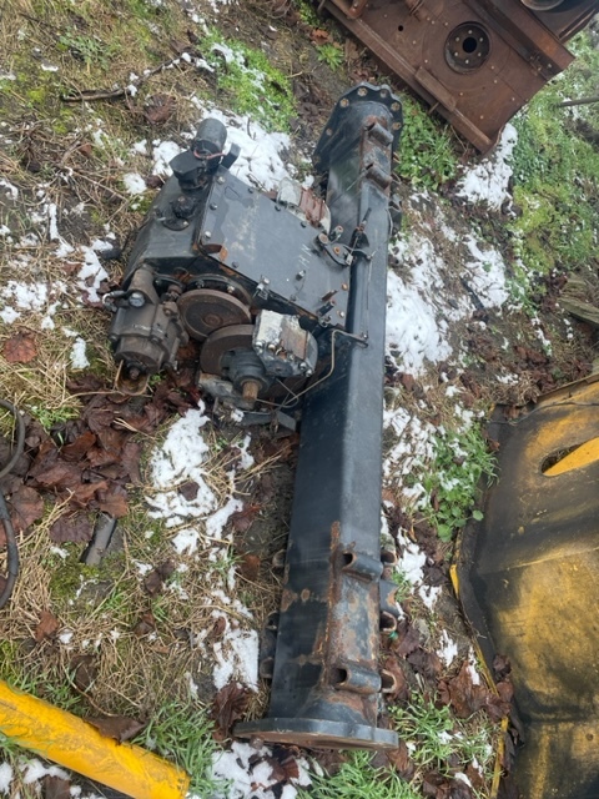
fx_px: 600
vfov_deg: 67.3
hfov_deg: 53.1
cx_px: 300
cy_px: 400
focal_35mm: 26
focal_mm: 4.2
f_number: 1.6
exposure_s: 1/121
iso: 50
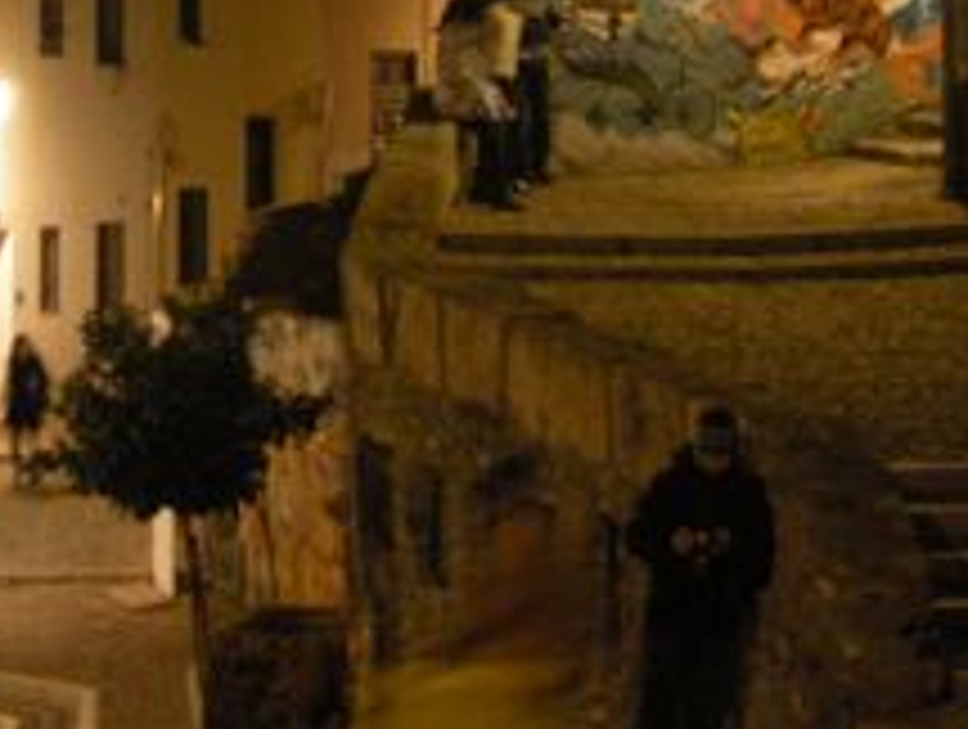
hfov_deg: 15.1
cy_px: -236
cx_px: 432
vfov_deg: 11.1
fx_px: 3641
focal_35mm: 130
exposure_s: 1/4.7
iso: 400
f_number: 2.9
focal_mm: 8.5
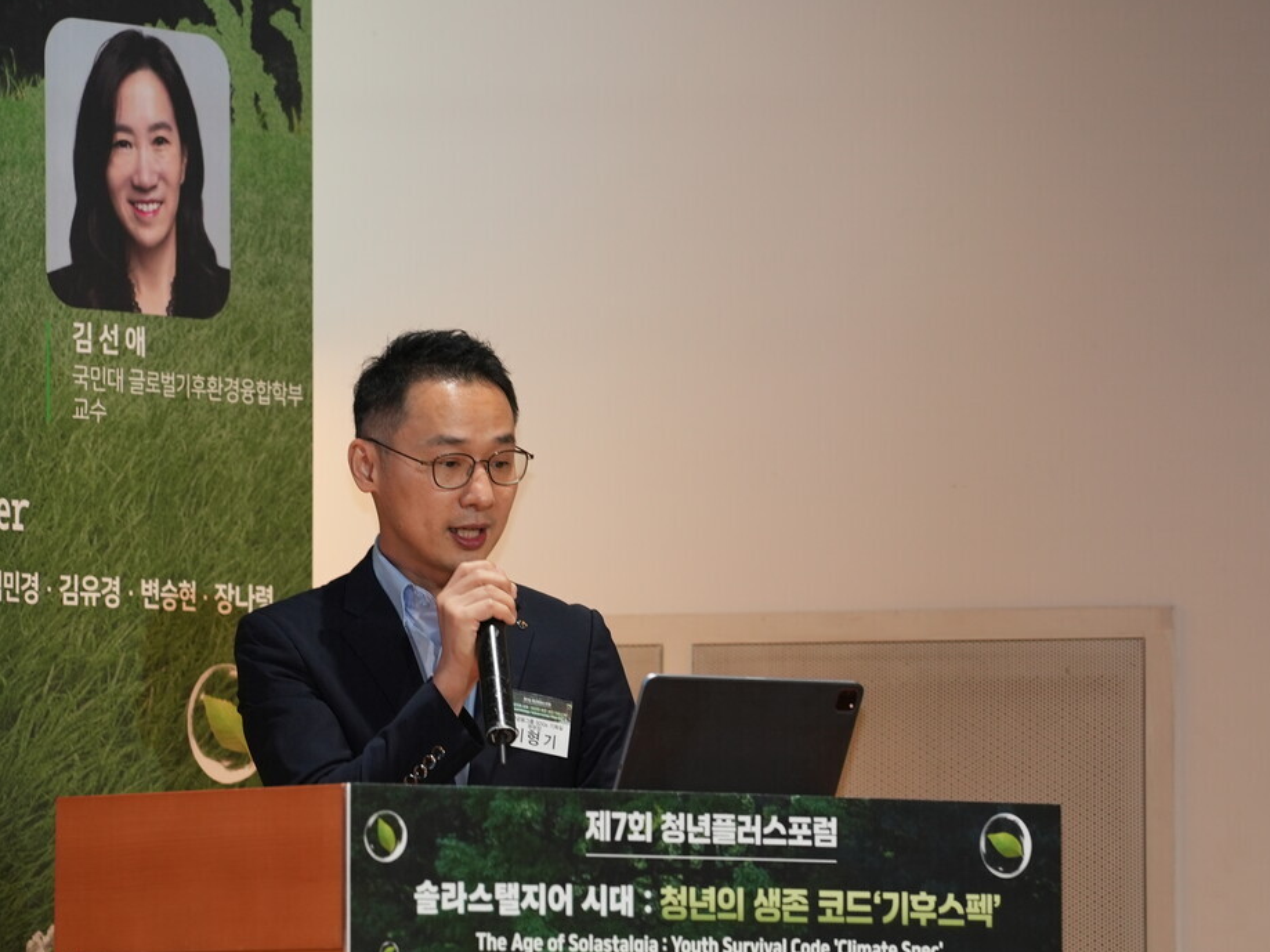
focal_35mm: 268
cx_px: 484
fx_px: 9831
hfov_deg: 7.4
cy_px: 566
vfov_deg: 5.5
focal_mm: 200
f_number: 5.6
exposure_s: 1/80
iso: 1000
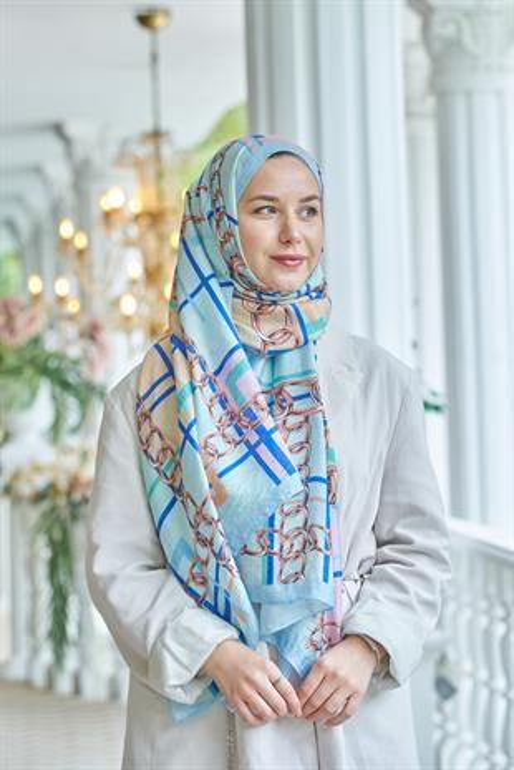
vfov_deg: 18.6
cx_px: 257
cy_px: 385
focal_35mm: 110
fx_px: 2352
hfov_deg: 12.5
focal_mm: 110
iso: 800
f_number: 5.6
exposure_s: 1/100
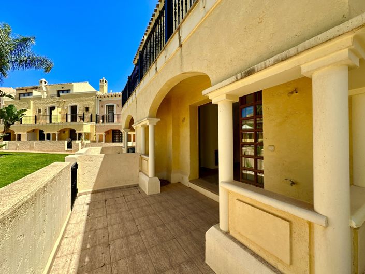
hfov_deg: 102.1
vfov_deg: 85.6
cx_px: 182
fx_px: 148
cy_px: 137
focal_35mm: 14
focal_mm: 2.22
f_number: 2.2
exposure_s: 1/774
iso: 40
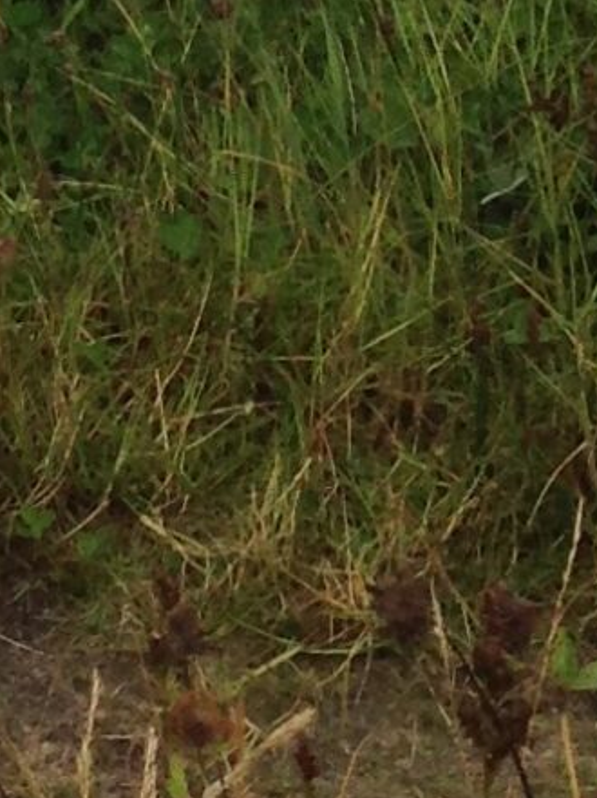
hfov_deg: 7.0
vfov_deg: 9.0
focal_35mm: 203
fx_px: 4675
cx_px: -687
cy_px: -959
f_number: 2.4
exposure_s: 1/1513
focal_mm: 4.28
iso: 50
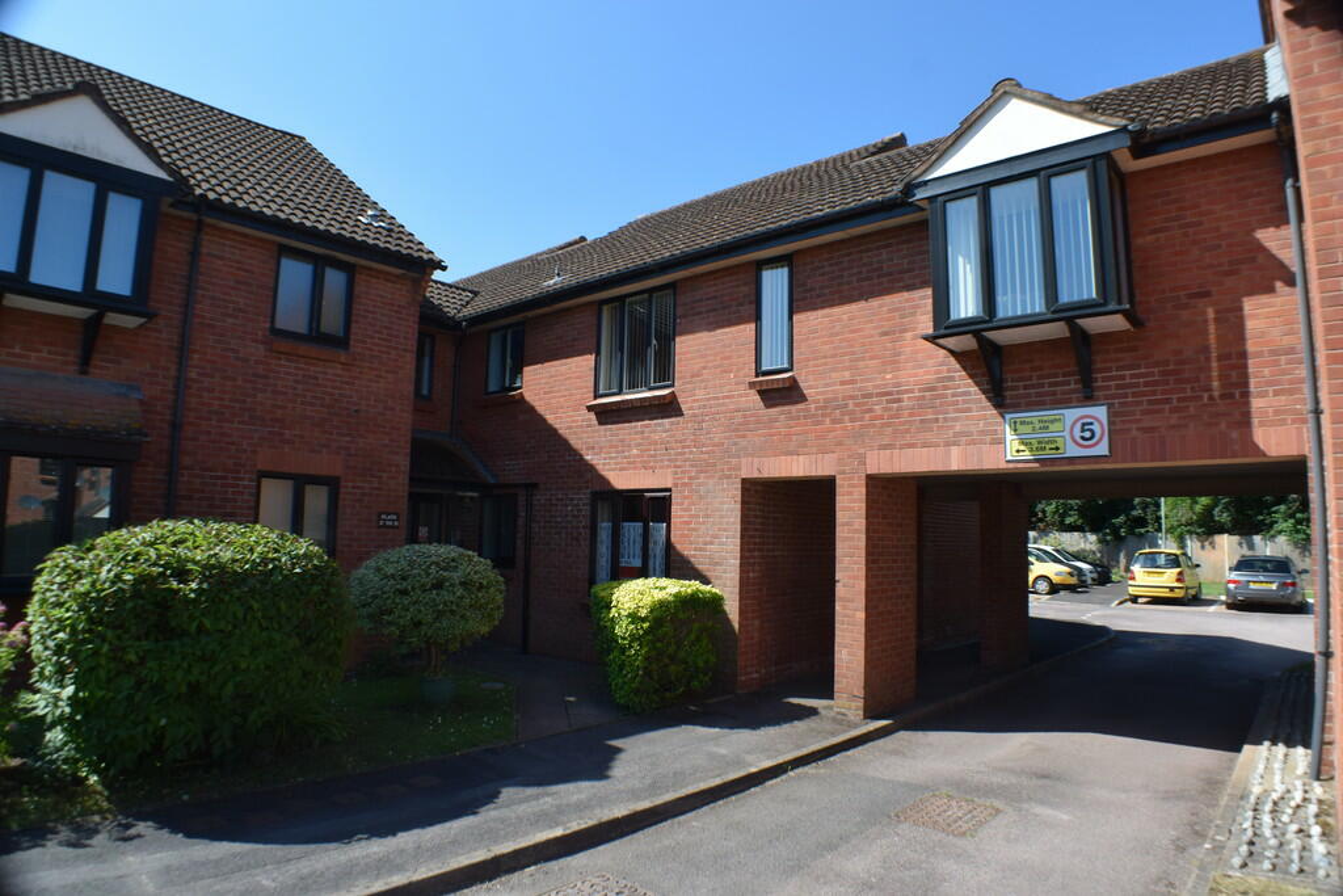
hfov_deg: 67.4
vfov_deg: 47.9
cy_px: 448
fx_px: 1007
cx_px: 672
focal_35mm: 27
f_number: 8
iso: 200
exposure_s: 1/250
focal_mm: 18
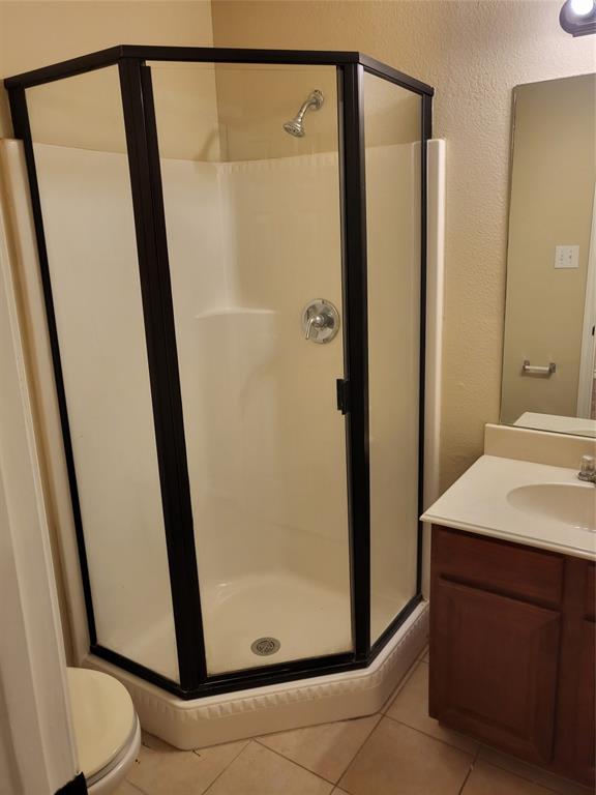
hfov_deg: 53.1
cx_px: 298
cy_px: 398
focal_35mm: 26
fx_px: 597
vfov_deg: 67.3
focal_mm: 4.25
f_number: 1.8
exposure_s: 1/40
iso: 320
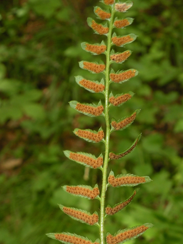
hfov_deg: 15.2
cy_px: 195
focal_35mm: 97
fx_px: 684
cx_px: 106
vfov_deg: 20.0
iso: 64
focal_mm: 9.8
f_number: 3.5
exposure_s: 1/62.4
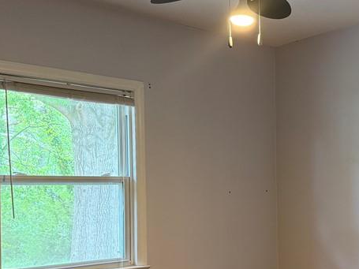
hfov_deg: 35.2
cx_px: 238
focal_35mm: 54
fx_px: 560
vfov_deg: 26.8
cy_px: 189
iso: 200
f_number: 1.78
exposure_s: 1/60
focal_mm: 6.76
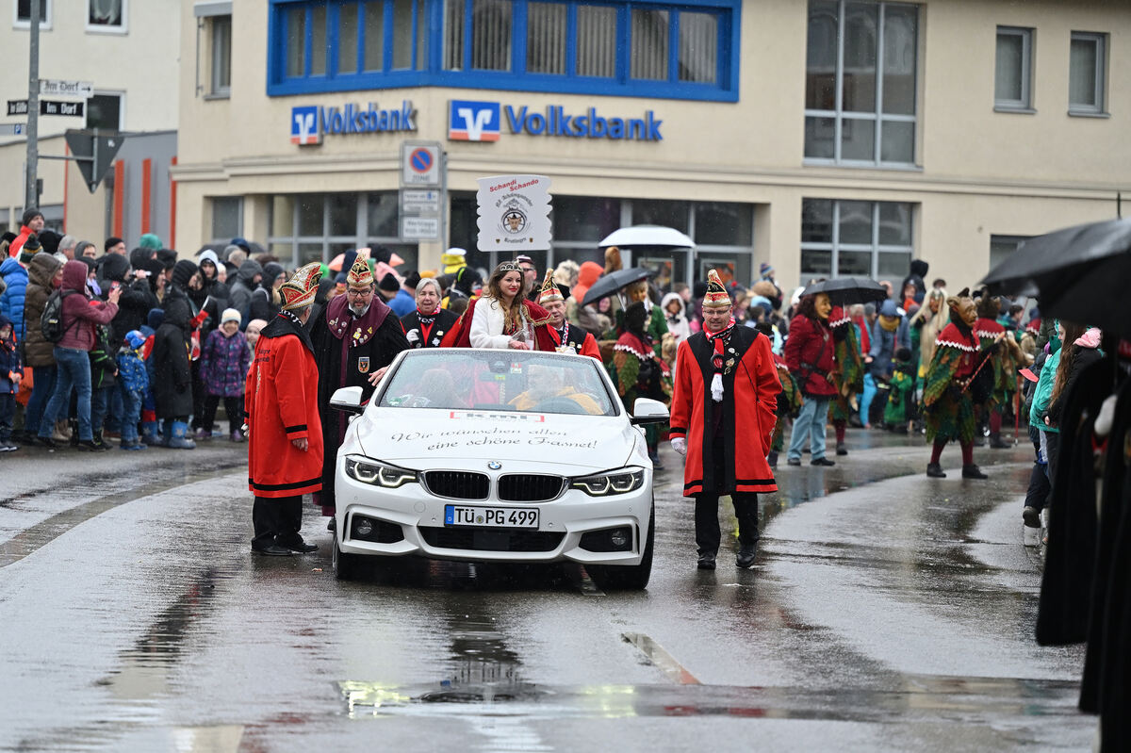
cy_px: 376
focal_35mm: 130
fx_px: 4082
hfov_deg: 15.8
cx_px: 566
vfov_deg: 10.5
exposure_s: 1/1000
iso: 800
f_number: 2.8
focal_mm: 130
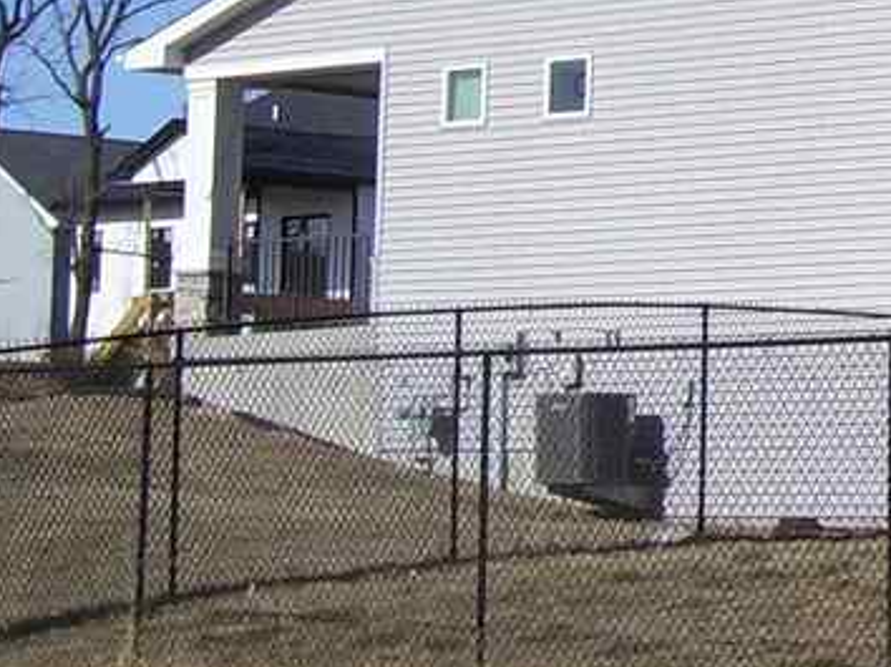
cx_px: 1359
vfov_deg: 9.6
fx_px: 3910
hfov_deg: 12.3
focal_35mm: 152
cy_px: -228
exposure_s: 1/750
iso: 80
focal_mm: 7
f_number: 5.6
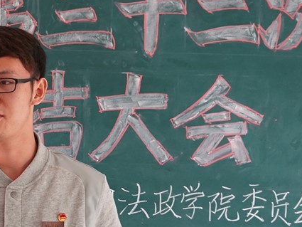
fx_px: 1414
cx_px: 27
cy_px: 155
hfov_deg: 12.1
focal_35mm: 162
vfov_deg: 9.2
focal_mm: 70
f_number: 5.6
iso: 800
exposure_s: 1/40
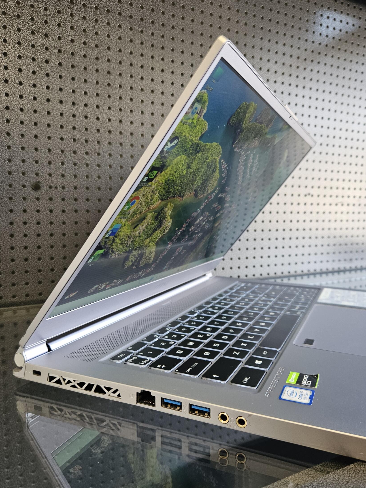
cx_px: 206
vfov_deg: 65.3
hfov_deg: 51.2
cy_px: 245
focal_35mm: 27
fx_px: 381
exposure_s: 1/100
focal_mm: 5.4
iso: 250
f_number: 1.8
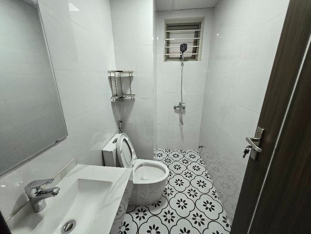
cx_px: 156
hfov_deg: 106.2
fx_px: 117
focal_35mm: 13
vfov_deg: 89.9
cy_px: 117
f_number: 2.2
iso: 125
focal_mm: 1.7
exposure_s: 1/50
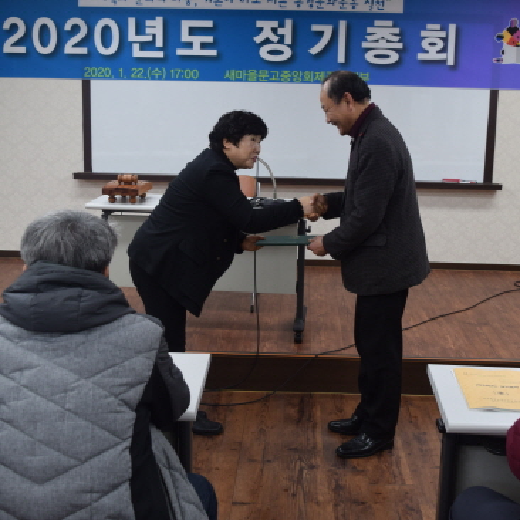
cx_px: 290
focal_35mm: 46
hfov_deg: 36.7
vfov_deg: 36.8
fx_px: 782
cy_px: 239
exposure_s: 1/100
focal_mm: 22
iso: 400
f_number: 5
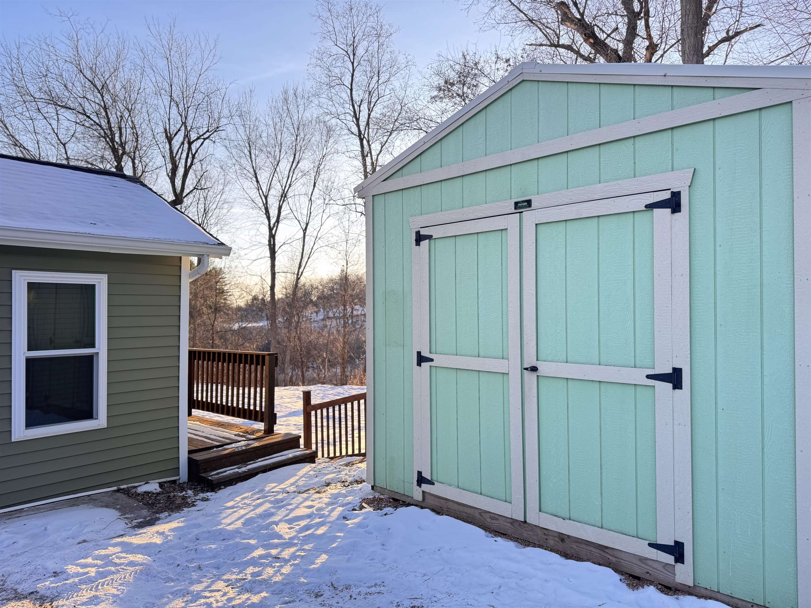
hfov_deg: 71.6
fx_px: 562
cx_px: 406
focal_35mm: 24
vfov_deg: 56.8
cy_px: 304
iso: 80
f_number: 1.78
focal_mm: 6.76
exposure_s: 1/285
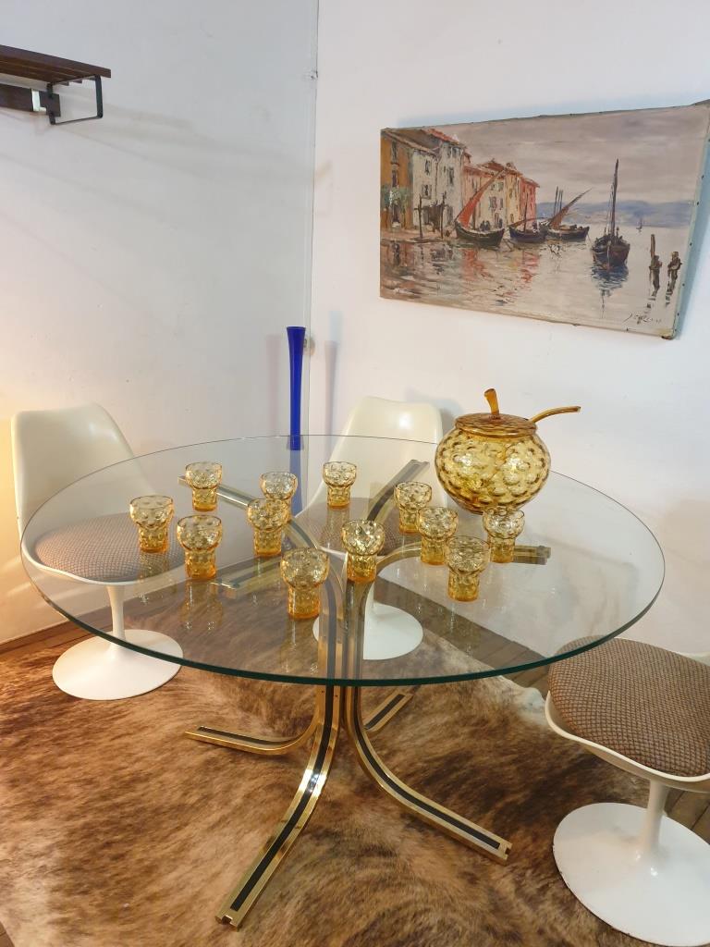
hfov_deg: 53.1
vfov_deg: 67.3
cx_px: 355
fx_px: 711
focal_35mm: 26
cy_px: 474
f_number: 1.5
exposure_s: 1/33
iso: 320
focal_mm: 4.3
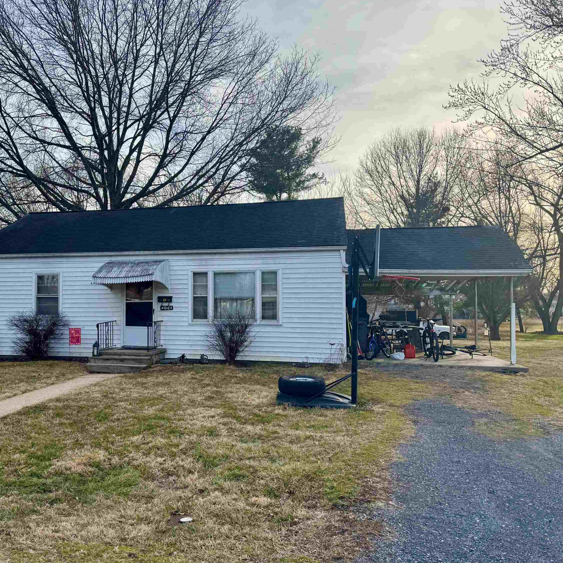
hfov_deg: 54.6
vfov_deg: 55.6
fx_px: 534
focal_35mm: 29
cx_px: 192
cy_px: 285
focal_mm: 6.76
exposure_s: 1/1637
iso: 80
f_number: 1.78
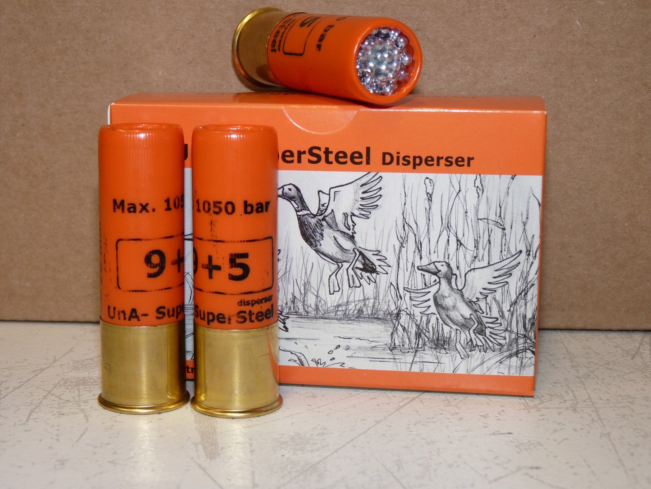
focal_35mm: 63
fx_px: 1185
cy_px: 244
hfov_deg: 30.7
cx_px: 326
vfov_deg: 23.3
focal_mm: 11.1
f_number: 3.4
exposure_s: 1/30
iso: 100
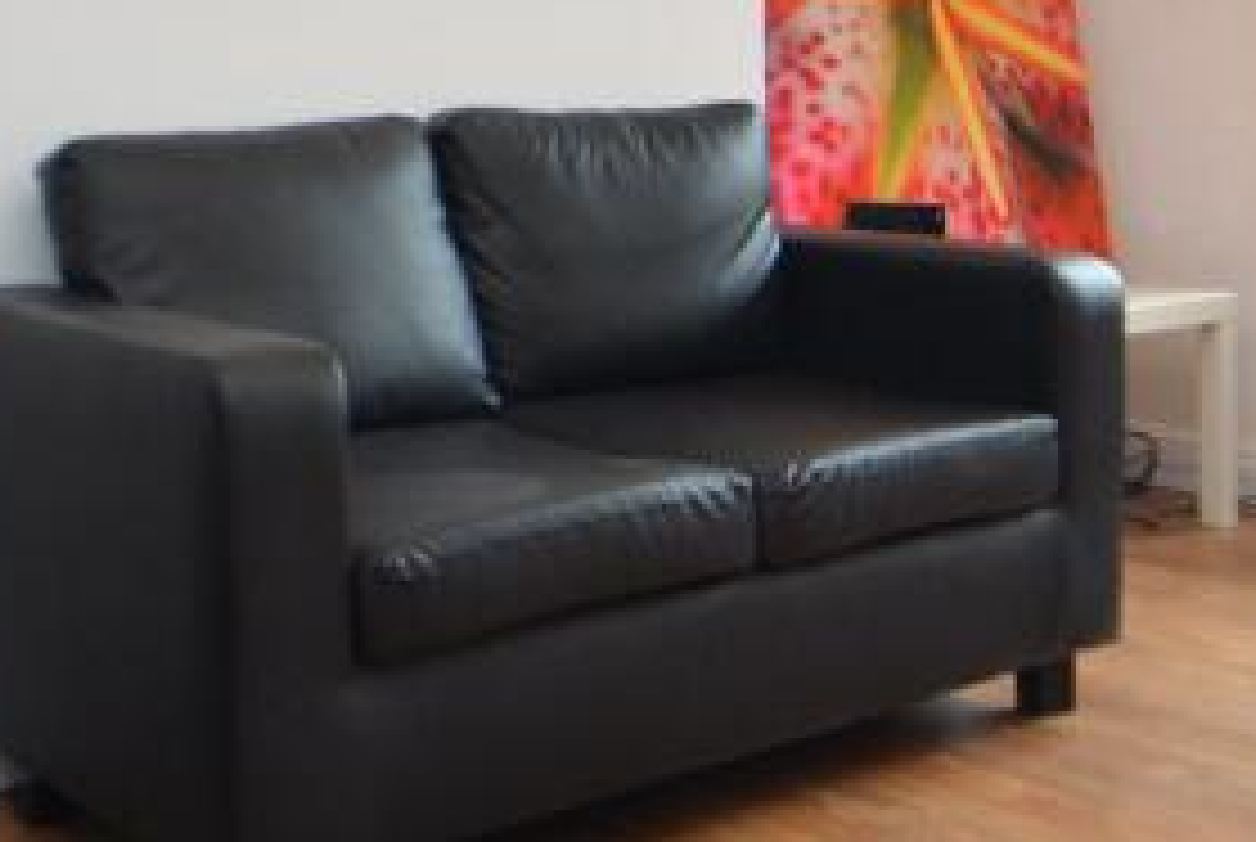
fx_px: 1922
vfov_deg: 24.5
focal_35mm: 55
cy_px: 225
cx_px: 806
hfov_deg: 35.9
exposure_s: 1/60
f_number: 4
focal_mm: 10
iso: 640
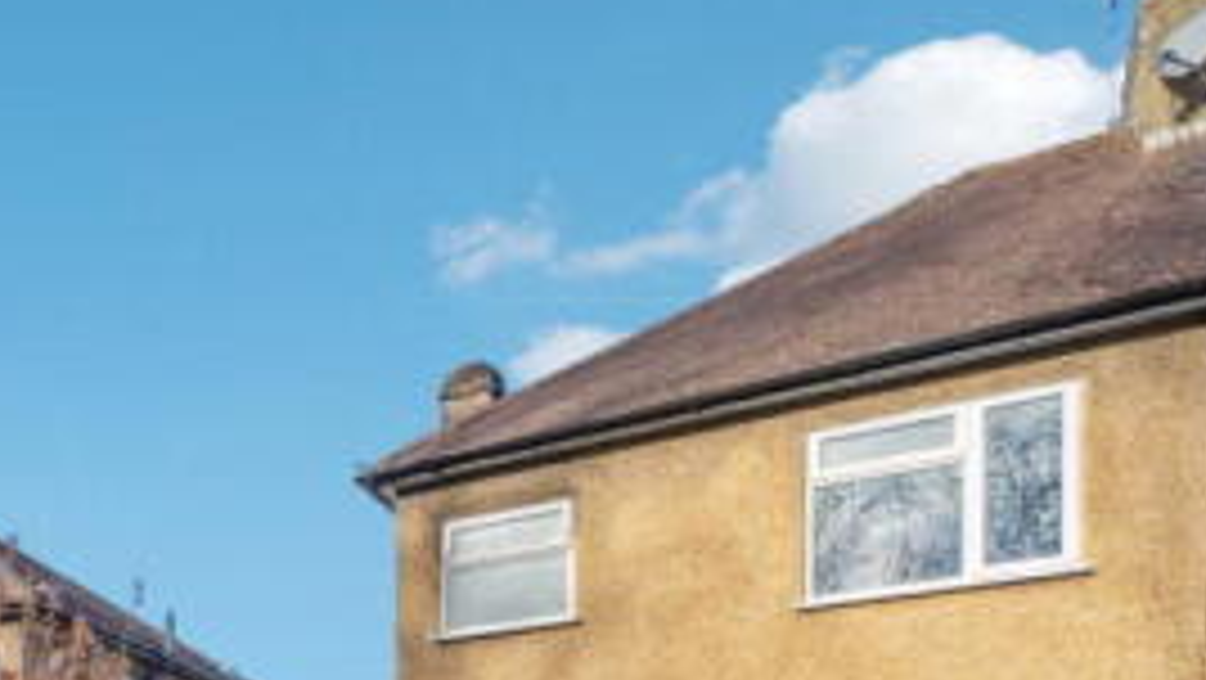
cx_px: -20
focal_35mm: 41
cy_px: 921
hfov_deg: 42.2
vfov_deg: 24.7
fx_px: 1312
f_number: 8
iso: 320
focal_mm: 16
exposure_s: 1/400
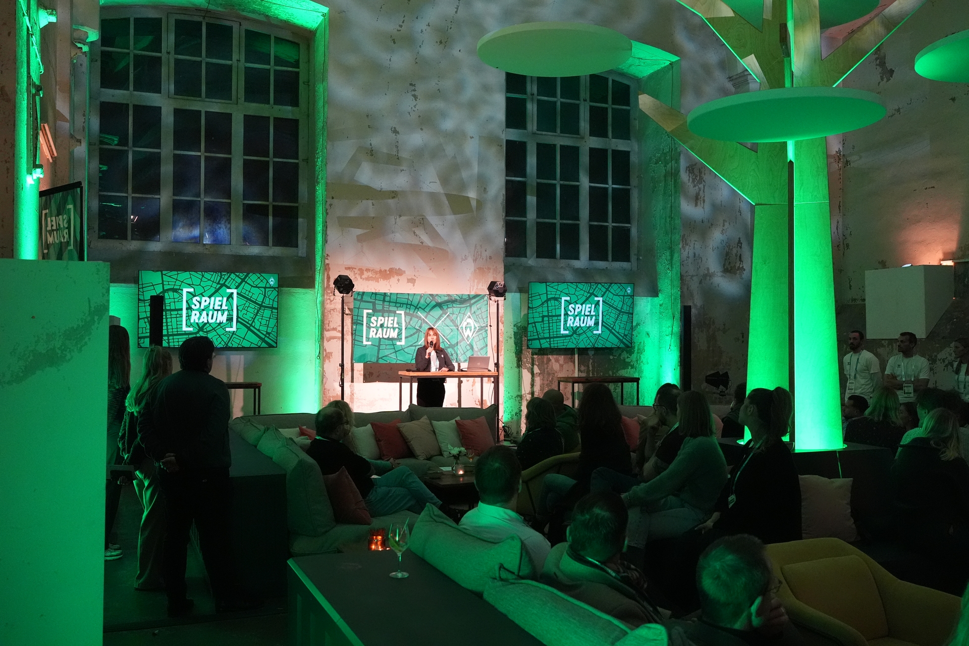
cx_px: 484
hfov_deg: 54.4
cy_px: 323
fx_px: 942
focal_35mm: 35
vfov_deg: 37.9
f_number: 5.6
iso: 6400
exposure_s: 1/160
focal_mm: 35
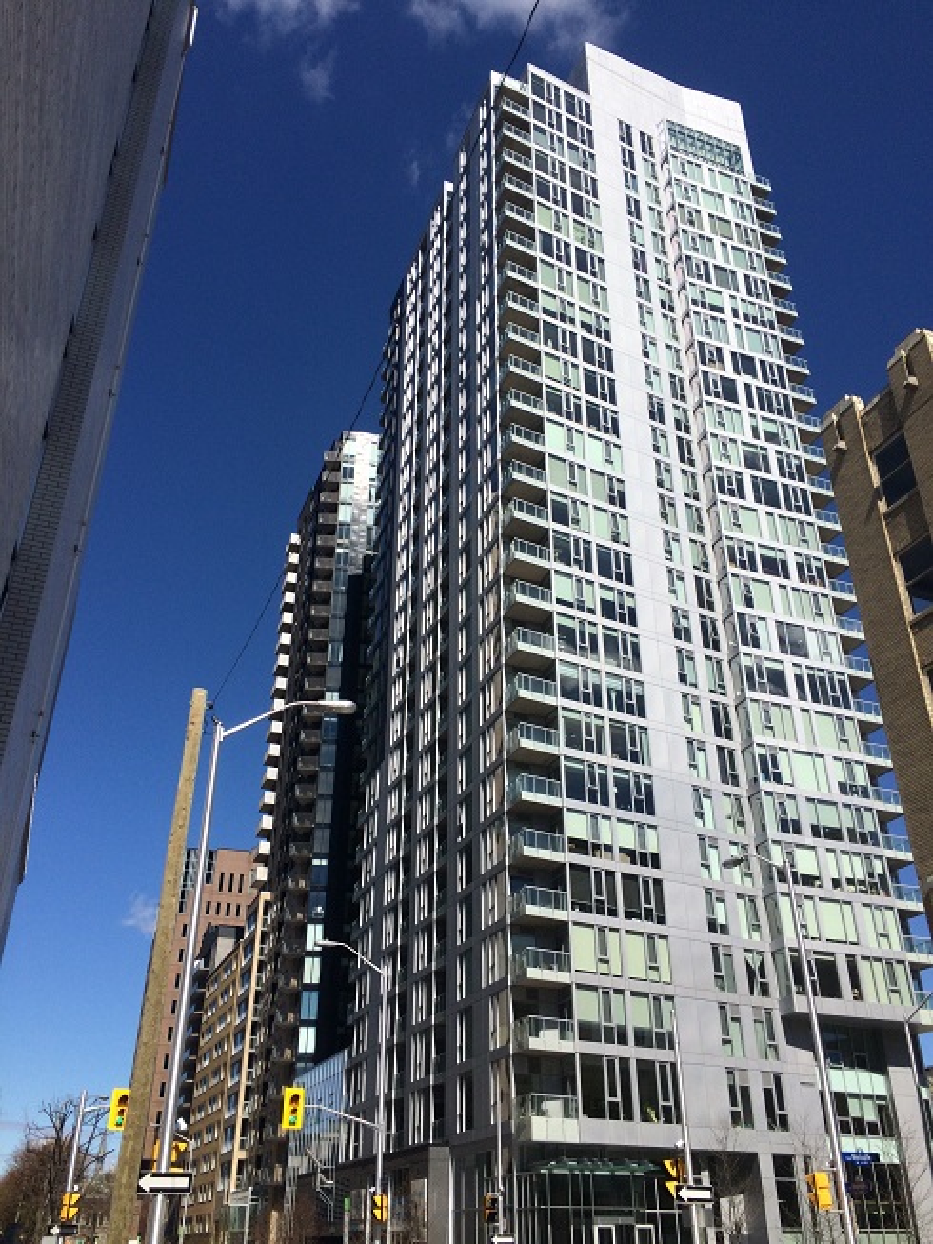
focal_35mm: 29
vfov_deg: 61.7
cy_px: 622
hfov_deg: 48.2
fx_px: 1042
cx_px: 466
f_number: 2.2
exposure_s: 1/3425
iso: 32
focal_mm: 4.15
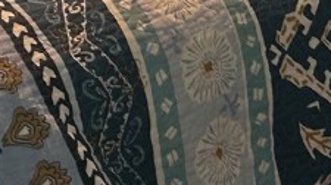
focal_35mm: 129
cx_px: 181
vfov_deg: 8.7
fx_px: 1131
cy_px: -222
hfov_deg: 16.6
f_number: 1.5
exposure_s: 1/60
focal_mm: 5.7
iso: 100
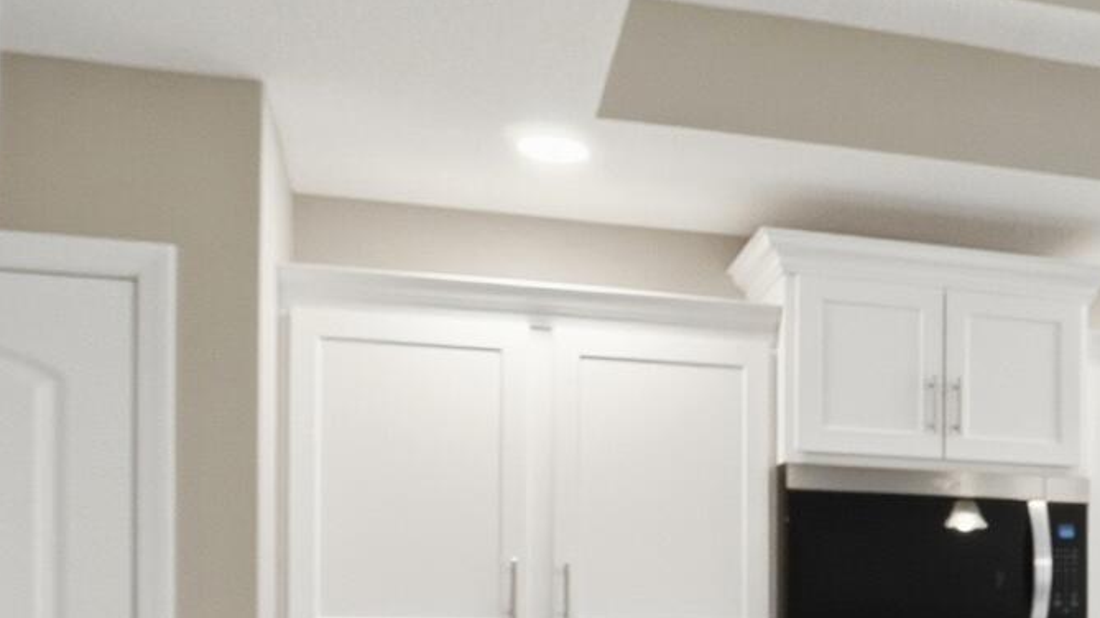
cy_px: 589
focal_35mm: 47
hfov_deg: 39.5
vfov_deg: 24.5
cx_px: 1052
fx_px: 1371
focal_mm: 10
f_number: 5.6
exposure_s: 1/250
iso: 125
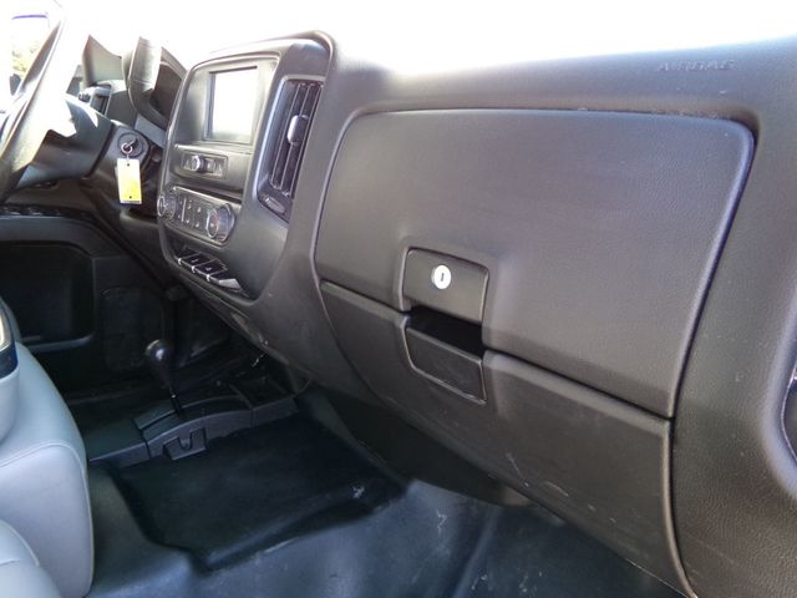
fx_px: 553
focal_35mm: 24
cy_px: 299
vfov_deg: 56.8
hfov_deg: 71.6
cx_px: 398
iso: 200
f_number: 3.7
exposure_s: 1/25
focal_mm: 4.3
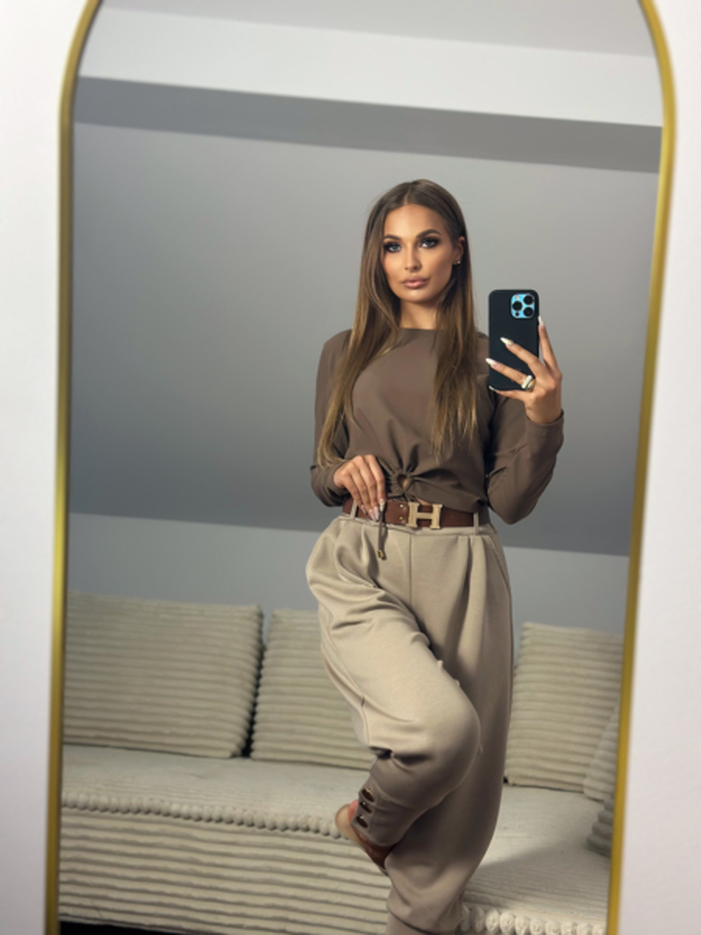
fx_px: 1296
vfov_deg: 39.7
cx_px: 350
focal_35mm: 48
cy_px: 468
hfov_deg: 30.3
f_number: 1.78
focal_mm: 6.86
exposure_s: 1/50
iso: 100
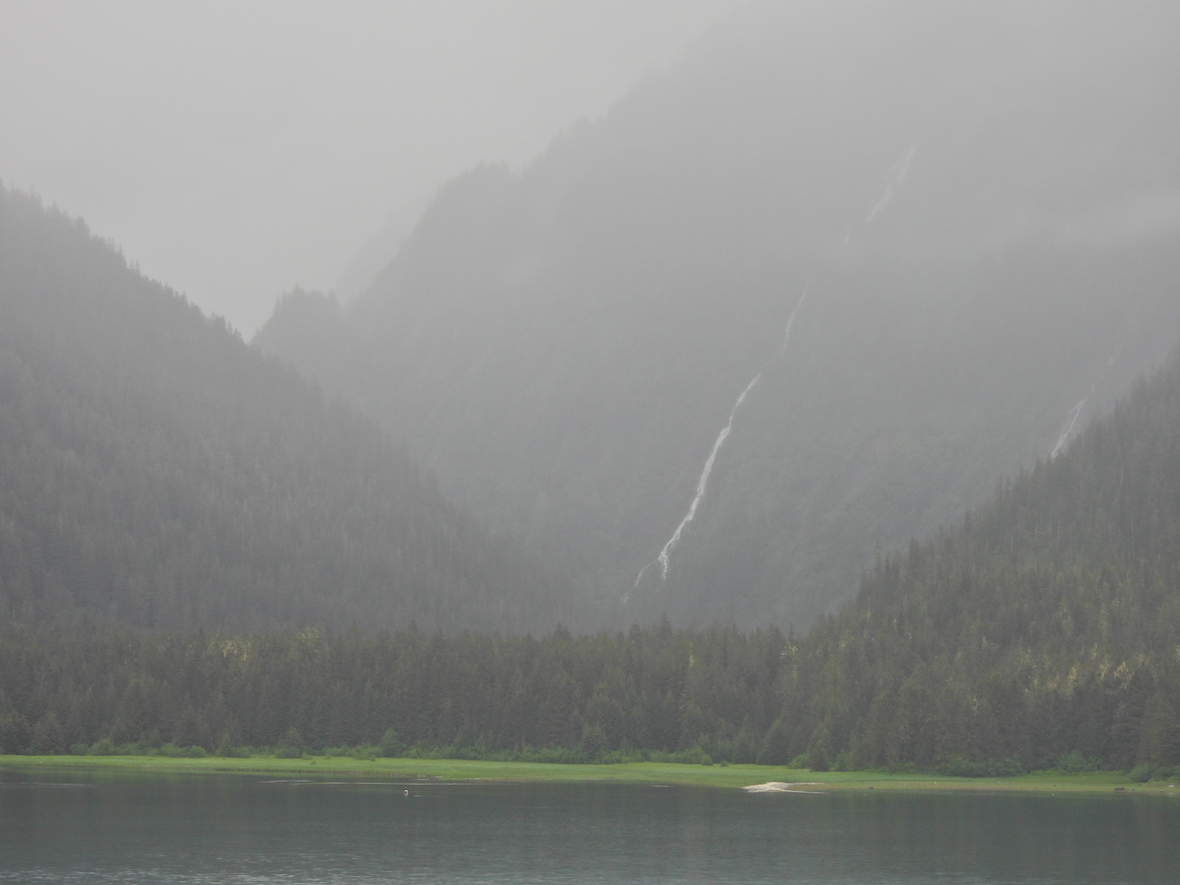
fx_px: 4261
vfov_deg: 11.9
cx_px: 590
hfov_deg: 15.8
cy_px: 442
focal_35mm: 125
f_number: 4
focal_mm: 22.3
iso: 100
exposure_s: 1/500
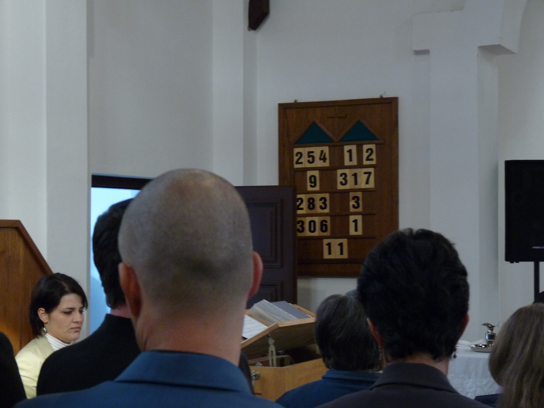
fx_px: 1320
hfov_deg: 23.3
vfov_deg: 17.6
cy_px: 204
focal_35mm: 84
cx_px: 272
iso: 400
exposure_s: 1/30
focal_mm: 14.9
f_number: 3.4
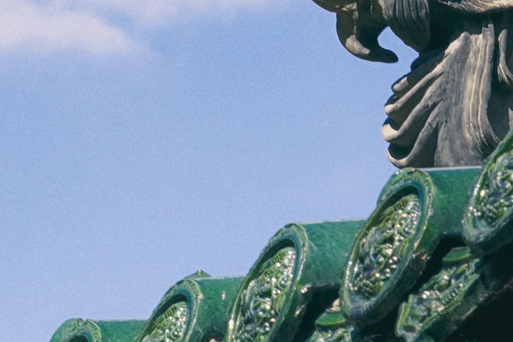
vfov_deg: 2.9
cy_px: -227
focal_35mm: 475
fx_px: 6762
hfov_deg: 4.3
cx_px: -468
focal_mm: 63
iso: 100
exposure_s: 1/100
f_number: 14
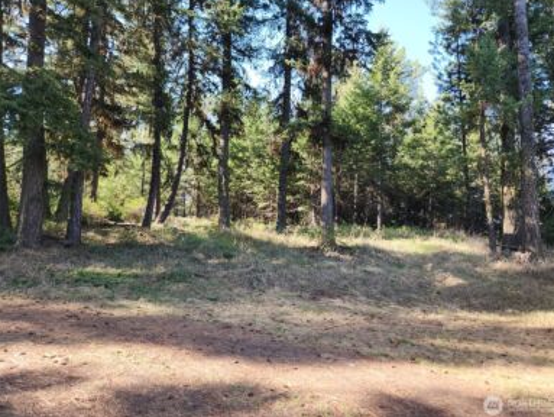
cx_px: 288
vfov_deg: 56.9
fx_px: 384
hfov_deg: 71.5
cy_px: 203
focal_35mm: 24
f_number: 1.8
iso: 20
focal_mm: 5.4
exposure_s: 1/193
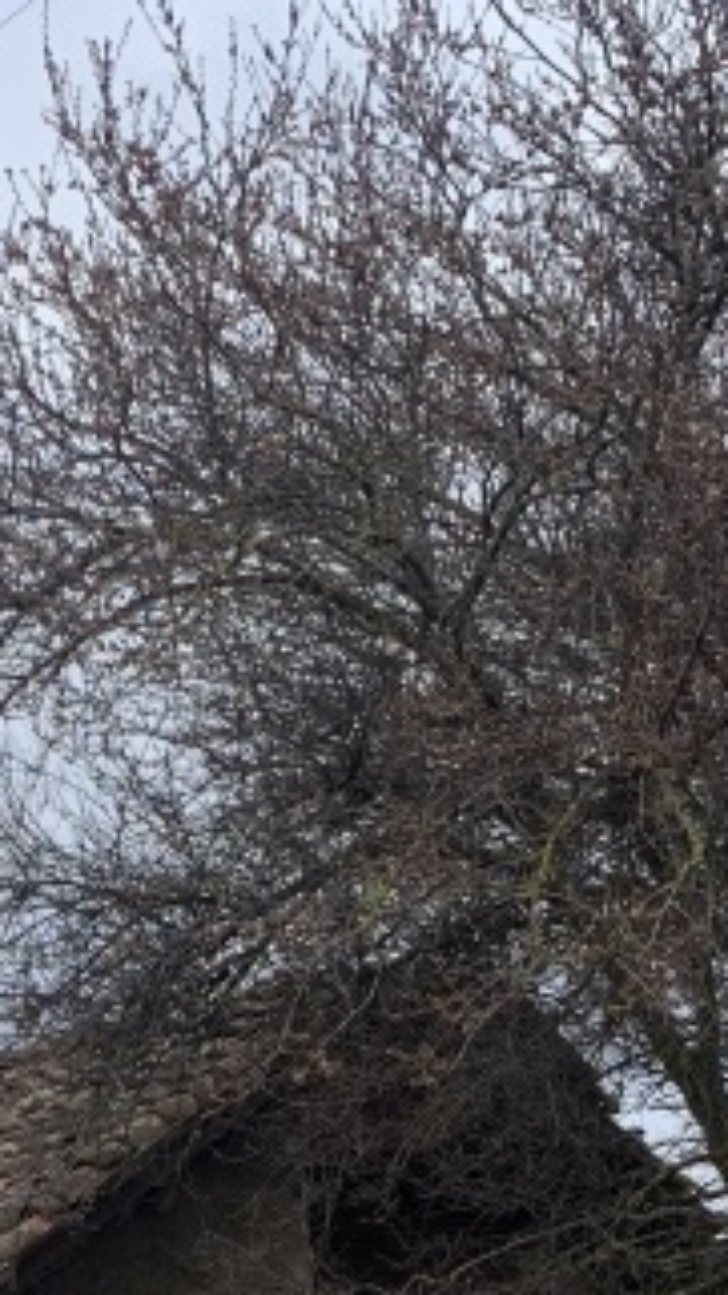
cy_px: 1448
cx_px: 121
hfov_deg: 13.7
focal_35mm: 88
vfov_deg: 22.7
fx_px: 3022
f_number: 1.8
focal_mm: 4.25
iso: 25
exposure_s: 1/1368
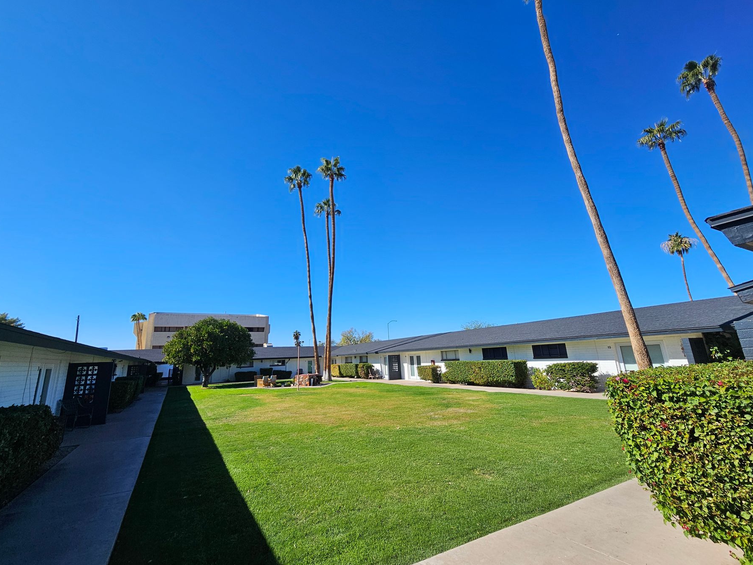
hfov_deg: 102.0
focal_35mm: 14
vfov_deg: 85.7
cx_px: 362
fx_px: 305
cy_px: 276
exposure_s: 1/2234
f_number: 2.2
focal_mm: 2.2
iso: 50
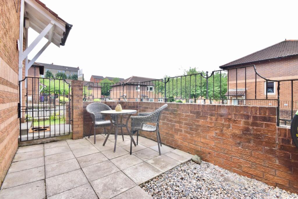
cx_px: 149
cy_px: 100
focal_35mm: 15
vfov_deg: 77.3
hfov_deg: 100.4
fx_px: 124
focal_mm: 10
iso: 800
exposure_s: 1/125
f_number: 16
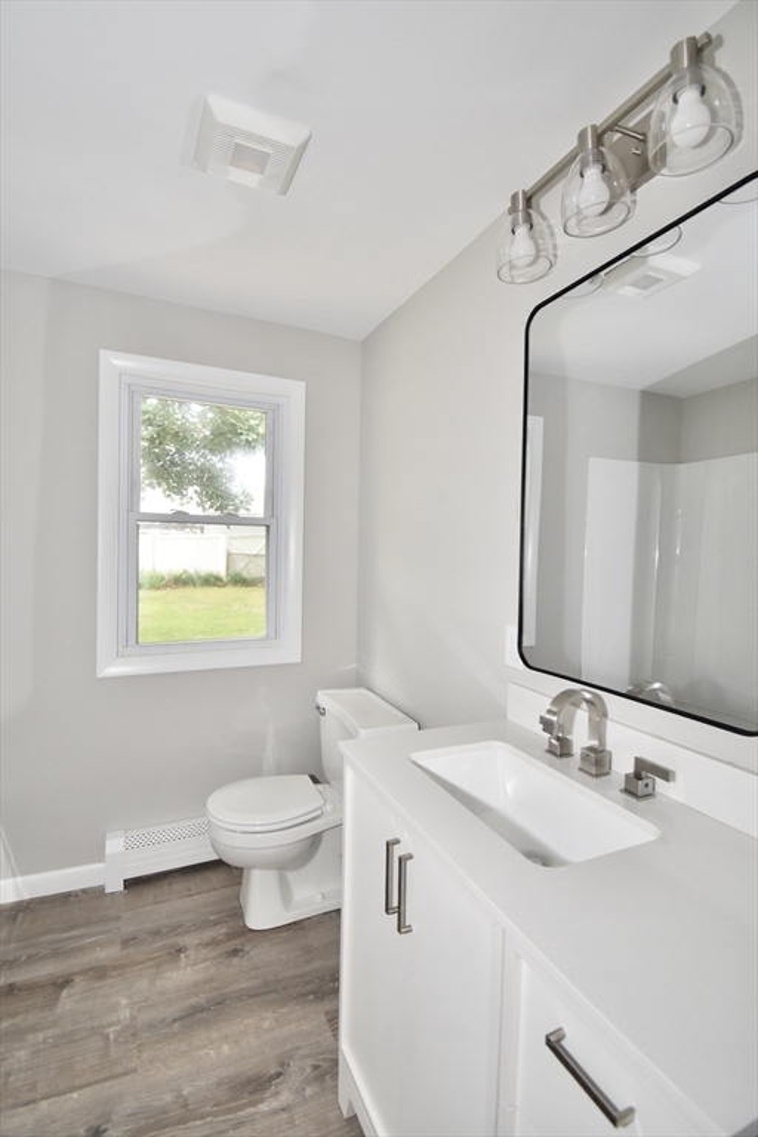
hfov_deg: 77.3
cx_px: 379
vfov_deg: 100.4
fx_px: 474
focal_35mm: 15
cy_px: 568
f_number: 4.5
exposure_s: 1/125
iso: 800
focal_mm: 10
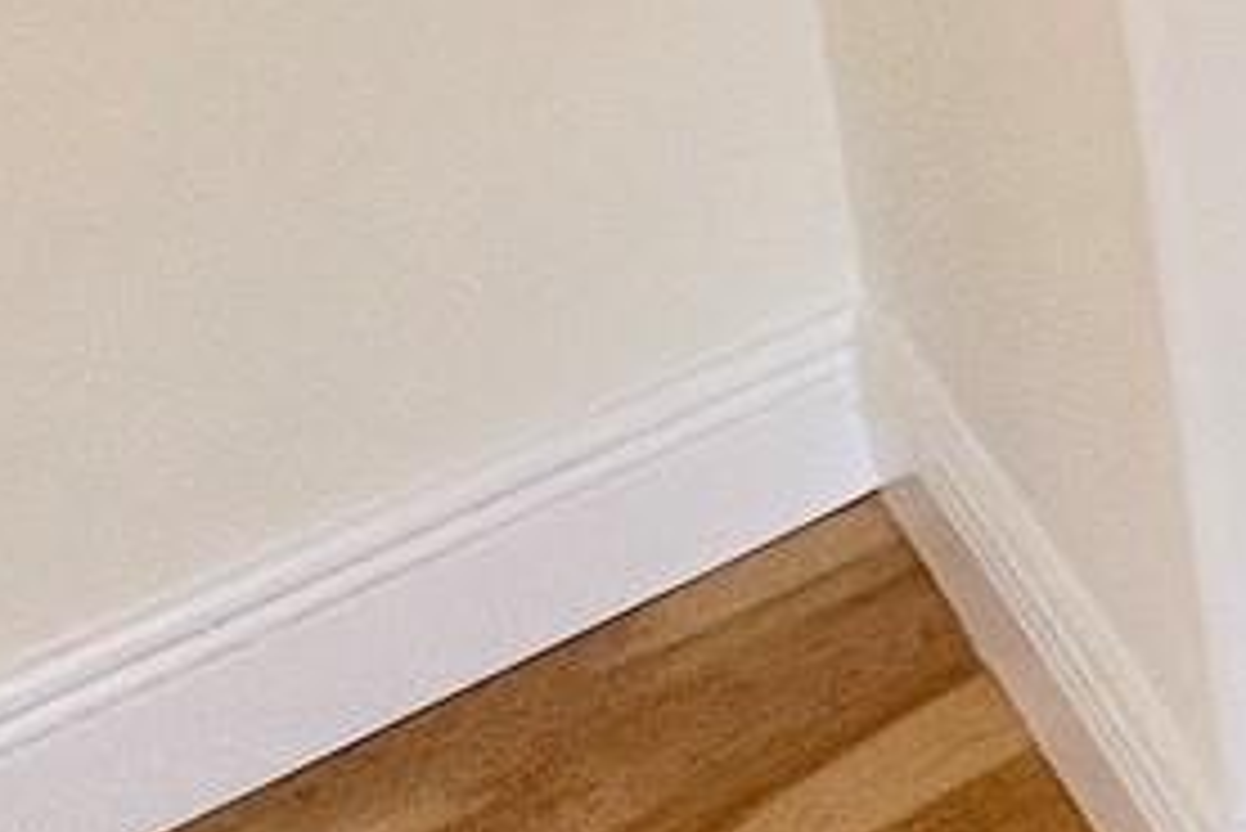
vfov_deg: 13.0
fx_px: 2701
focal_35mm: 78
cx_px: 3144
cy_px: -1201
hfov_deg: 14.2
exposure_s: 1/123
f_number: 1.8
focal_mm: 1.57
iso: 32
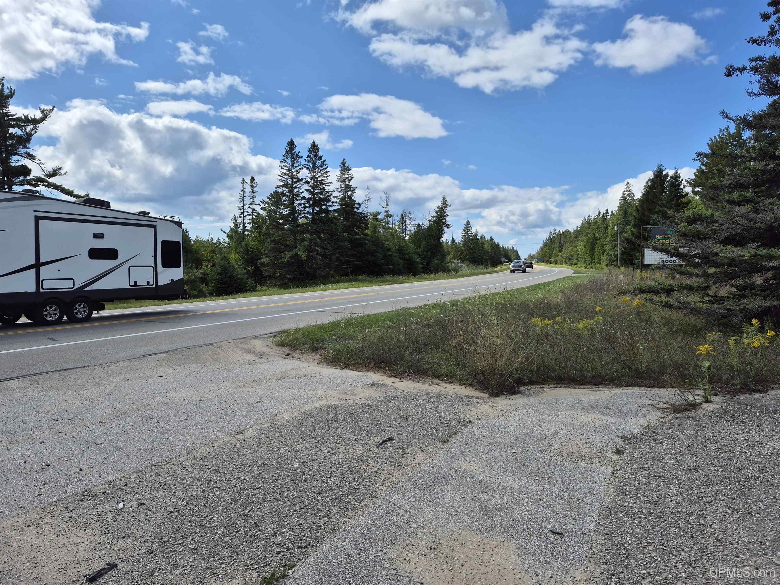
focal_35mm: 23
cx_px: 390
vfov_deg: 58.9
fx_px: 518
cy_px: 292
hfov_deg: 73.9
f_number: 1.8
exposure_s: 1/2536
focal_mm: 5.4
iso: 25
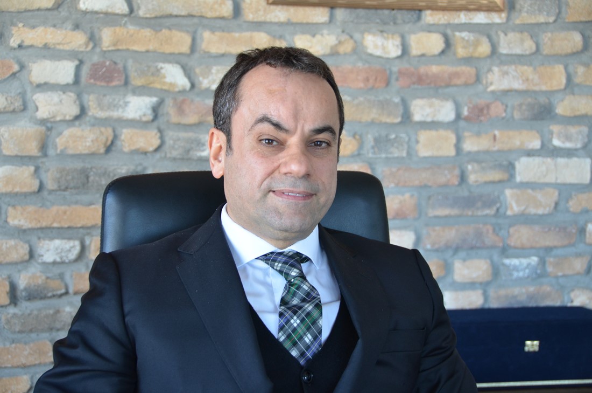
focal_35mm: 82
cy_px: 196
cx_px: 296
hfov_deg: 24.7
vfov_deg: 16.5
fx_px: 1354
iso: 640
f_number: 4.8
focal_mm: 55
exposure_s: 1/60
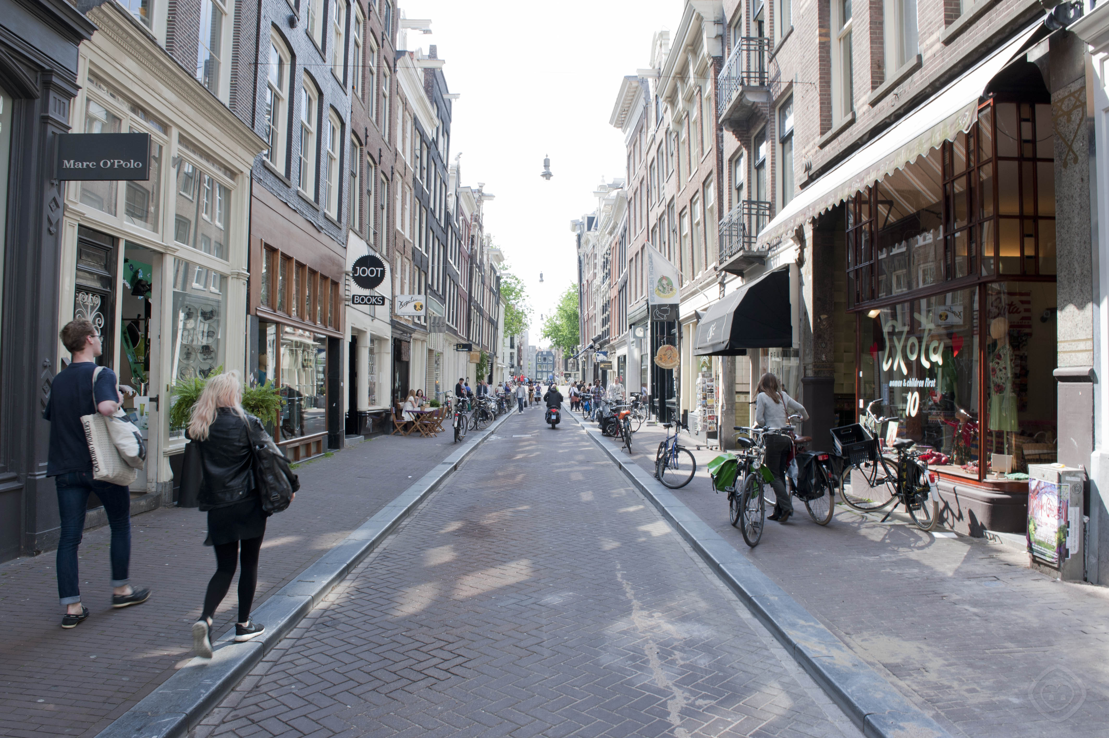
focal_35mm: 24
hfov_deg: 73.8
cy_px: 369
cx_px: 554
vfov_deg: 53.1
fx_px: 739
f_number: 13
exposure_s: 1/80
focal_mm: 24
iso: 400
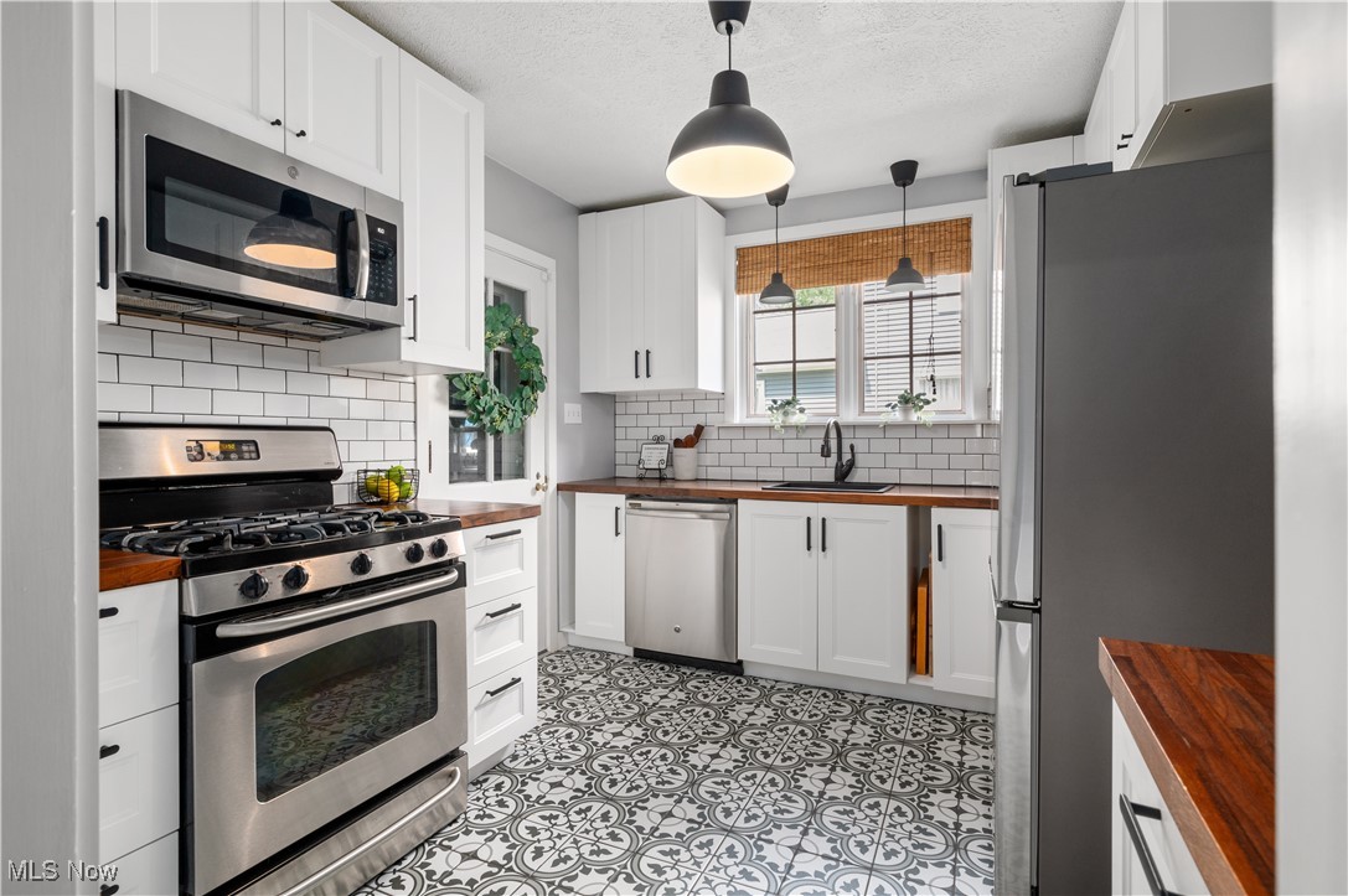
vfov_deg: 70.4
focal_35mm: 17
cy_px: 448
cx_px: 674
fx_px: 636
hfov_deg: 93.3
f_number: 9
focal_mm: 17
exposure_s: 1/3
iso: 400
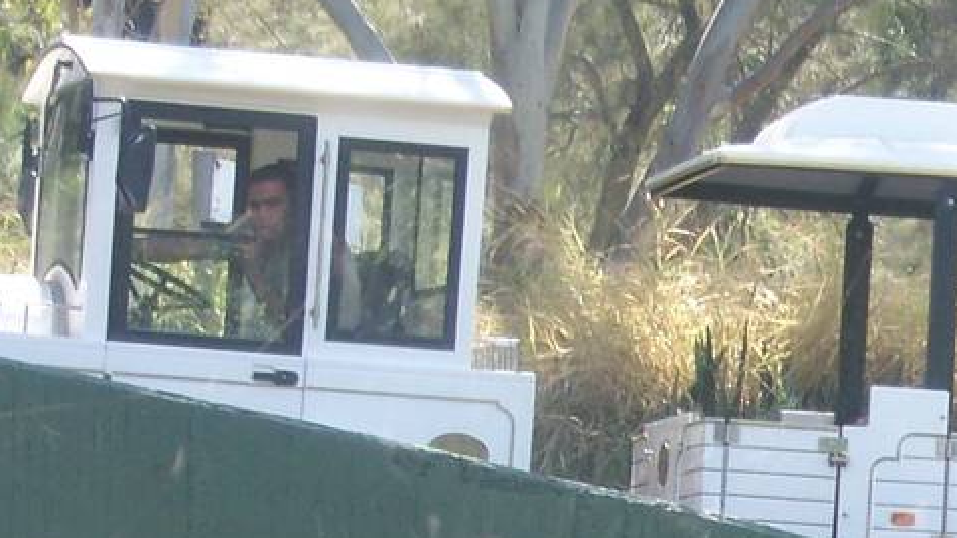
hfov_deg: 5.0
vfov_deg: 2.8
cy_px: 999
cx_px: 1479
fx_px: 10808
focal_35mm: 426
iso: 64
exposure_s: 1/80
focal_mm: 19.3
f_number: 3.2
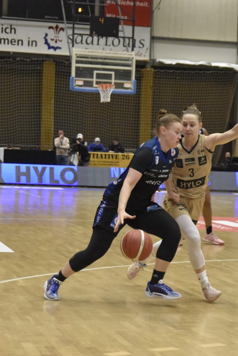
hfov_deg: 12.1
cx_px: 146
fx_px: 1120
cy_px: 178
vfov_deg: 18.1
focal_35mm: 113
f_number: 4
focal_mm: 50
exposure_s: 1/640
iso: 7200
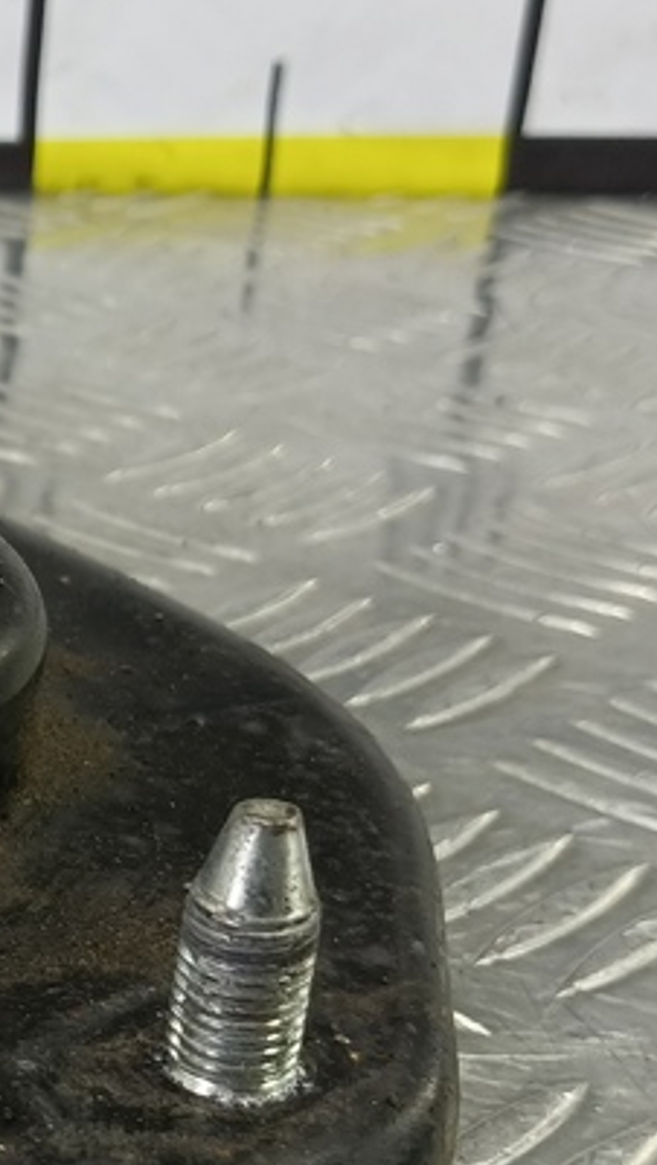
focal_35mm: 64
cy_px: 834
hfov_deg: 16.7
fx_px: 1979
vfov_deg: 32.4
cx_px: -404
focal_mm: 4.11
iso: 167
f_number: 1.6
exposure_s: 1/50
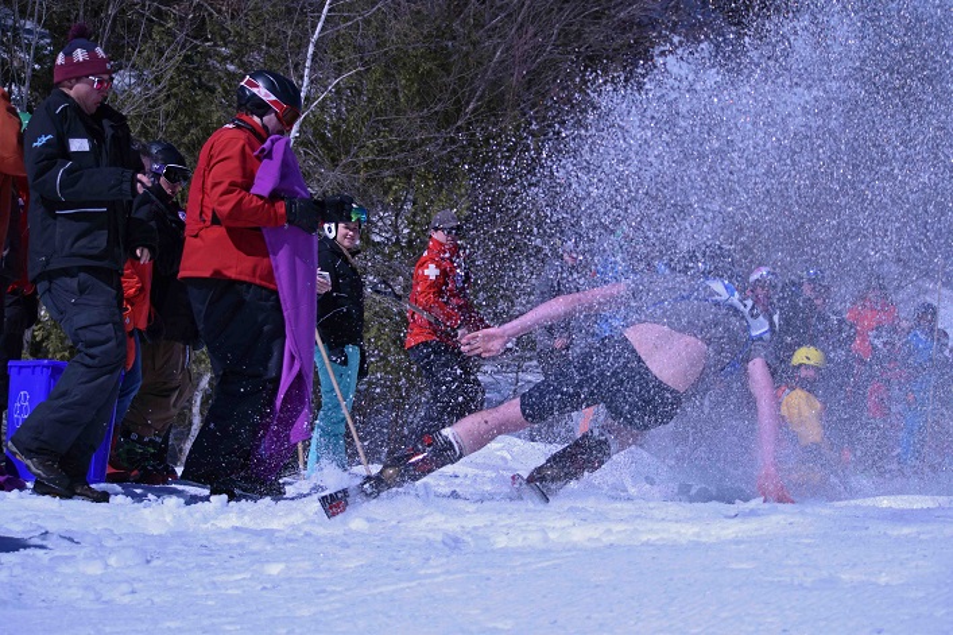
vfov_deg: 16.5
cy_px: 318
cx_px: 476
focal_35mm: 82
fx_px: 2183
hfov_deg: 24.6
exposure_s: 1/4000
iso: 160
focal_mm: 55
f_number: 4.5
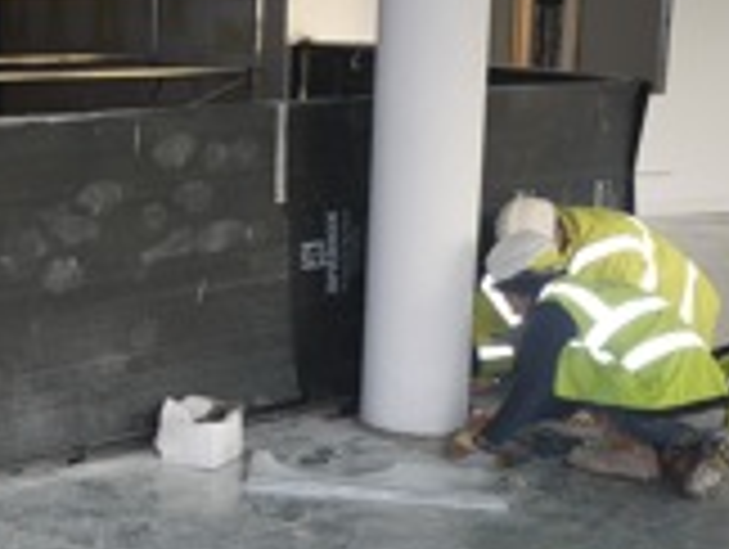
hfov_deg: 24.0
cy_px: 274
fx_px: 1603
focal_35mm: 76
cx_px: -68
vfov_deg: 19.4
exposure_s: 1/60
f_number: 2.5
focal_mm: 14
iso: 100
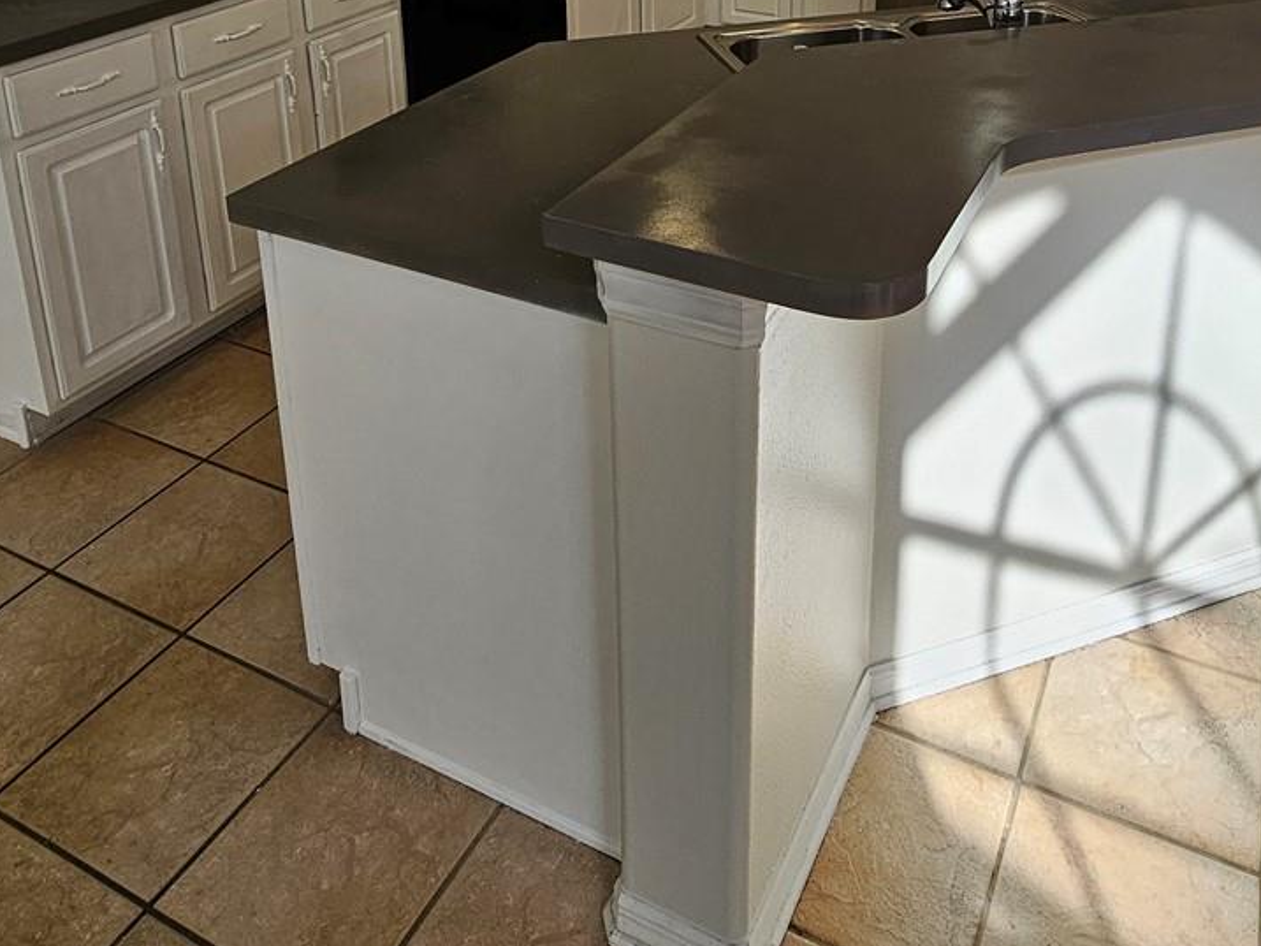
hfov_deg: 61.2
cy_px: 4
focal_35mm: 29
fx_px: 1057
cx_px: 749
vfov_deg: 41.9
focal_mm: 2.2
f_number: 2.2
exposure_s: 1/120
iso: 50
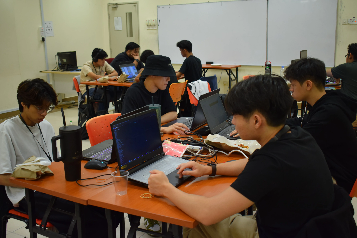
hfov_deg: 47.9
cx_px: 178
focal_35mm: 40
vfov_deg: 33.0
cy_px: 119
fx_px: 402
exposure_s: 1/60
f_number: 4
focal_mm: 27
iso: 1100
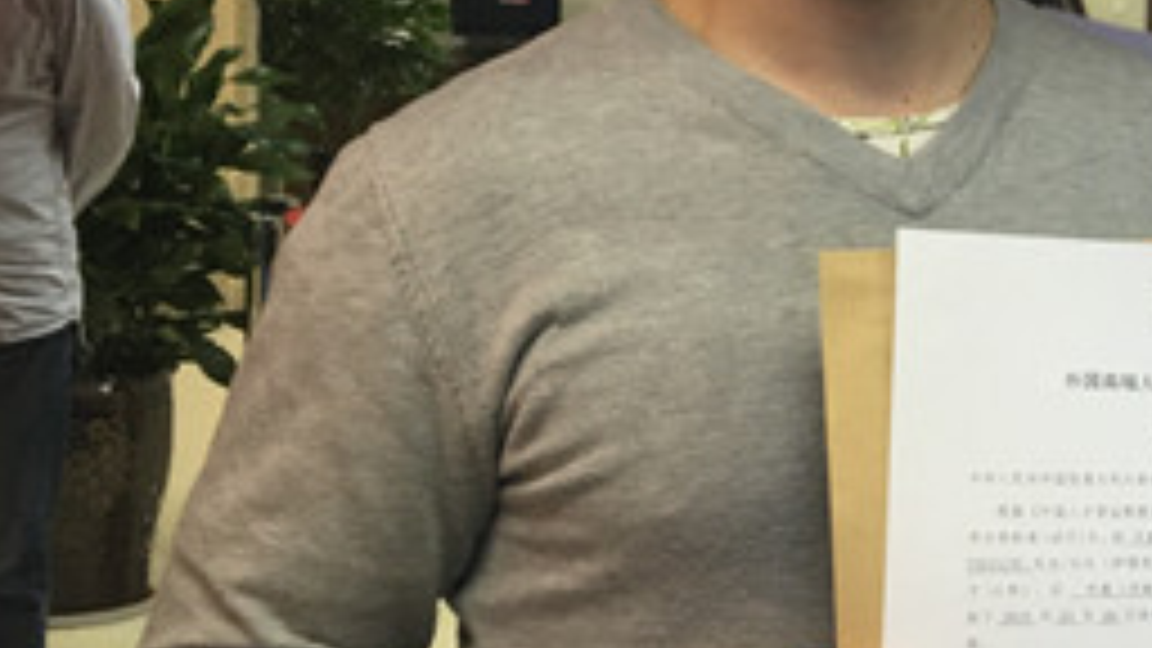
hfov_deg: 26.1
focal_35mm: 74
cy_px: 162
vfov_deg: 16.2
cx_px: 1305
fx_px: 2260
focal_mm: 4.15
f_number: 2.2
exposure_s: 1/33
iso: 125
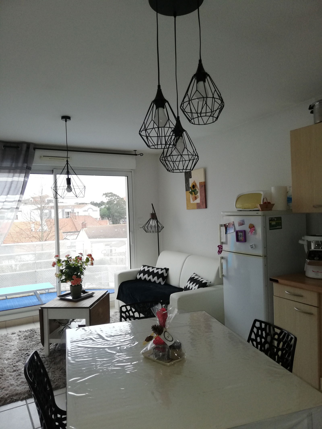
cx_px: 161
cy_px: 214
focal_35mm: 26
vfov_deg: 67.3
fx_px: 322
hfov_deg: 53.1
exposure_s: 1/33.3
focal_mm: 3.81
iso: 160
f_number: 2.2
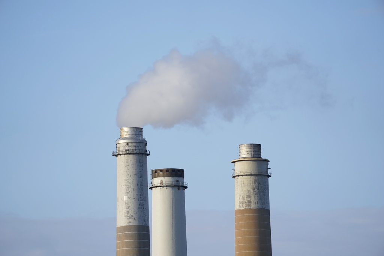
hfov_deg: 5.2
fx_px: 4267
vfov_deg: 3.4
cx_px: 192
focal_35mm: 400
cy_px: 128
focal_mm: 400
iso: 400
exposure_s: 1/1600
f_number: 5.6
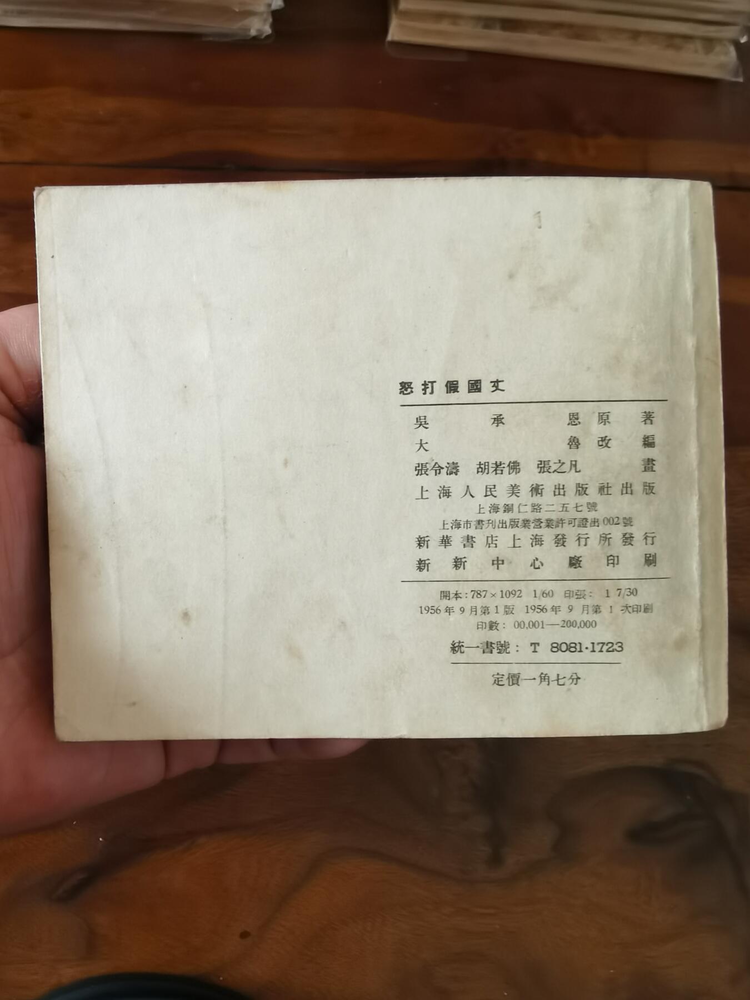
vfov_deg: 65.3
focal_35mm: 27
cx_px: 375
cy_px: 500
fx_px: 780
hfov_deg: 51.4
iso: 320
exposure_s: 1/33.3
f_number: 2.2
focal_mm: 2.26
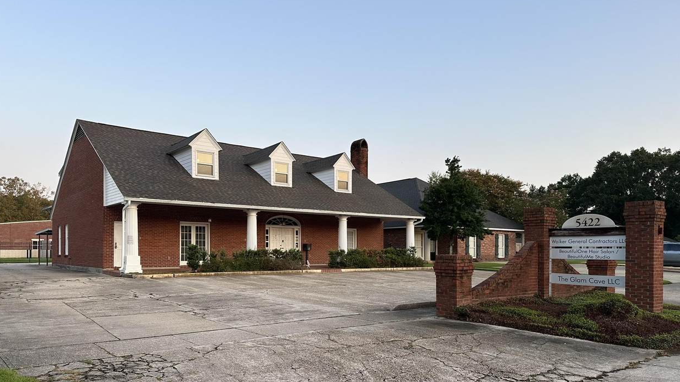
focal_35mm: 27
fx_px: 487
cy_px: 242
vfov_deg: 42.5
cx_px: 330
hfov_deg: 69.9
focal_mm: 6.86
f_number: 1.78
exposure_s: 1/508
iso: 80
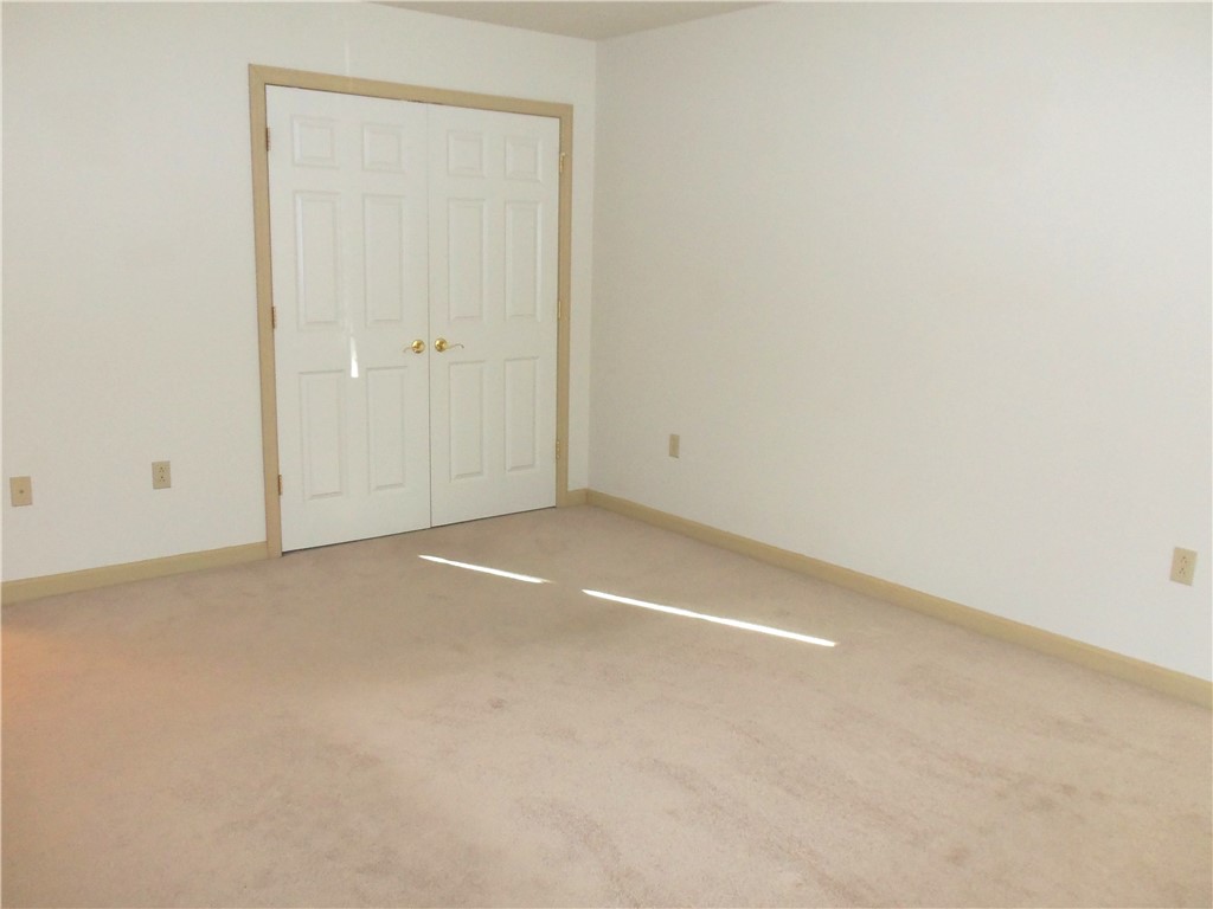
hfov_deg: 63.4
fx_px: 981
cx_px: 606
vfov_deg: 49.7
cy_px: 454
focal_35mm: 28
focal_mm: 5.1
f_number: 3.3
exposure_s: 1/60
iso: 200
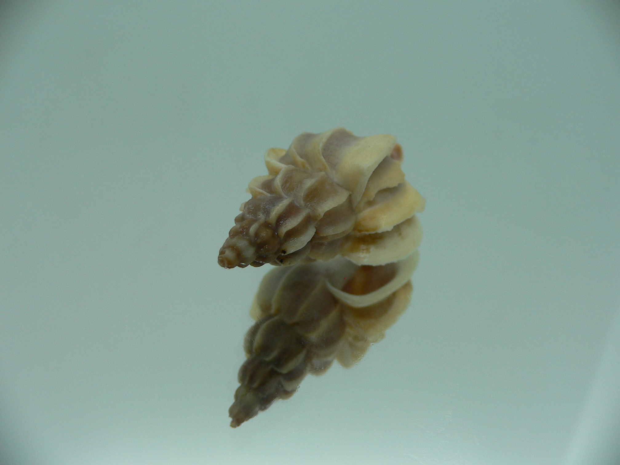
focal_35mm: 35
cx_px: 310
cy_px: 232
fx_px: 627
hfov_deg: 52.6
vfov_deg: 40.7
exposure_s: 1/60
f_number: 2.8
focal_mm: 4.6
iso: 80
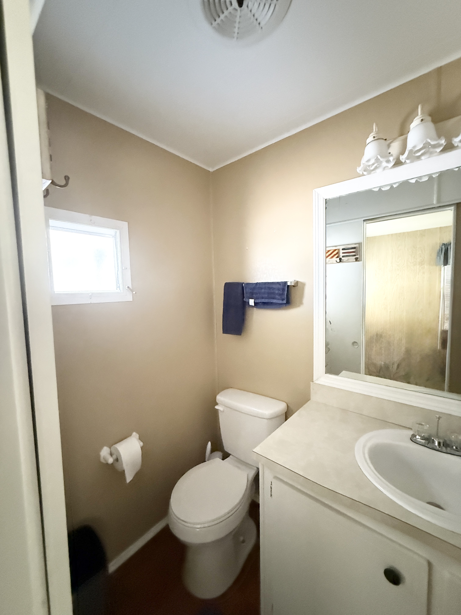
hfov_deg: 85.7
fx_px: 249
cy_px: 308
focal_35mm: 14
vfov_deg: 102.1
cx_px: 230
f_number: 2.2
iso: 1250
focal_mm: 2.22
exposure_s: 1/47
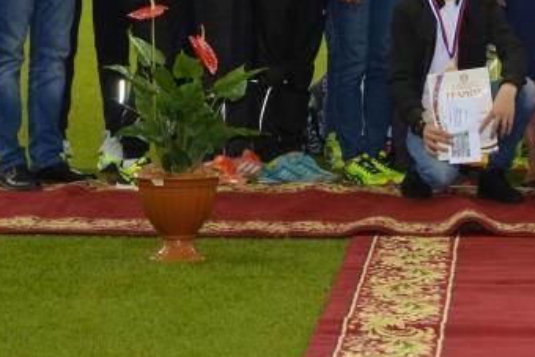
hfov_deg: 8.7
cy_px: -171
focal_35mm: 235
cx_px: 609
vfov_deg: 5.8
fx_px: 3494
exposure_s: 1/80
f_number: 4.5
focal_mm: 78
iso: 500
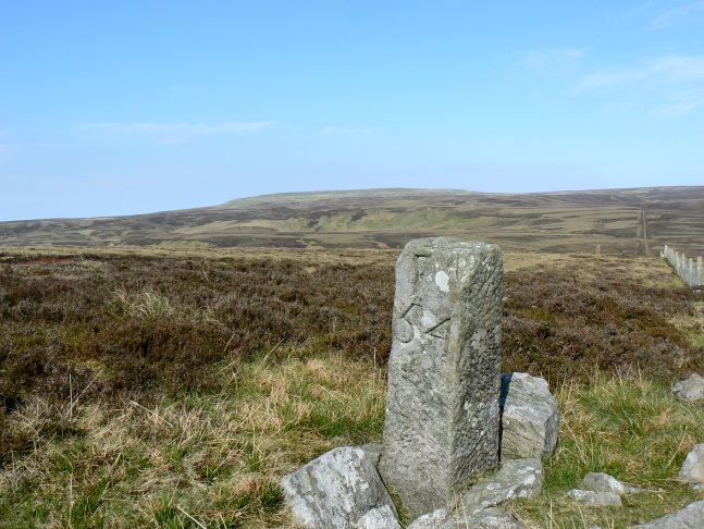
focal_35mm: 36
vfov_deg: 39.7
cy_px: 264
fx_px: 733
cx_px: 352
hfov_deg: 51.3
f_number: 7.1
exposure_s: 1/400
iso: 80
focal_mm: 6
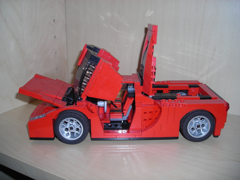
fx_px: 263
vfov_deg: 37.7
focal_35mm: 38
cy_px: 90
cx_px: 120
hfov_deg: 49.0
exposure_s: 1/60
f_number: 3.2
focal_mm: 6.3
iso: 50
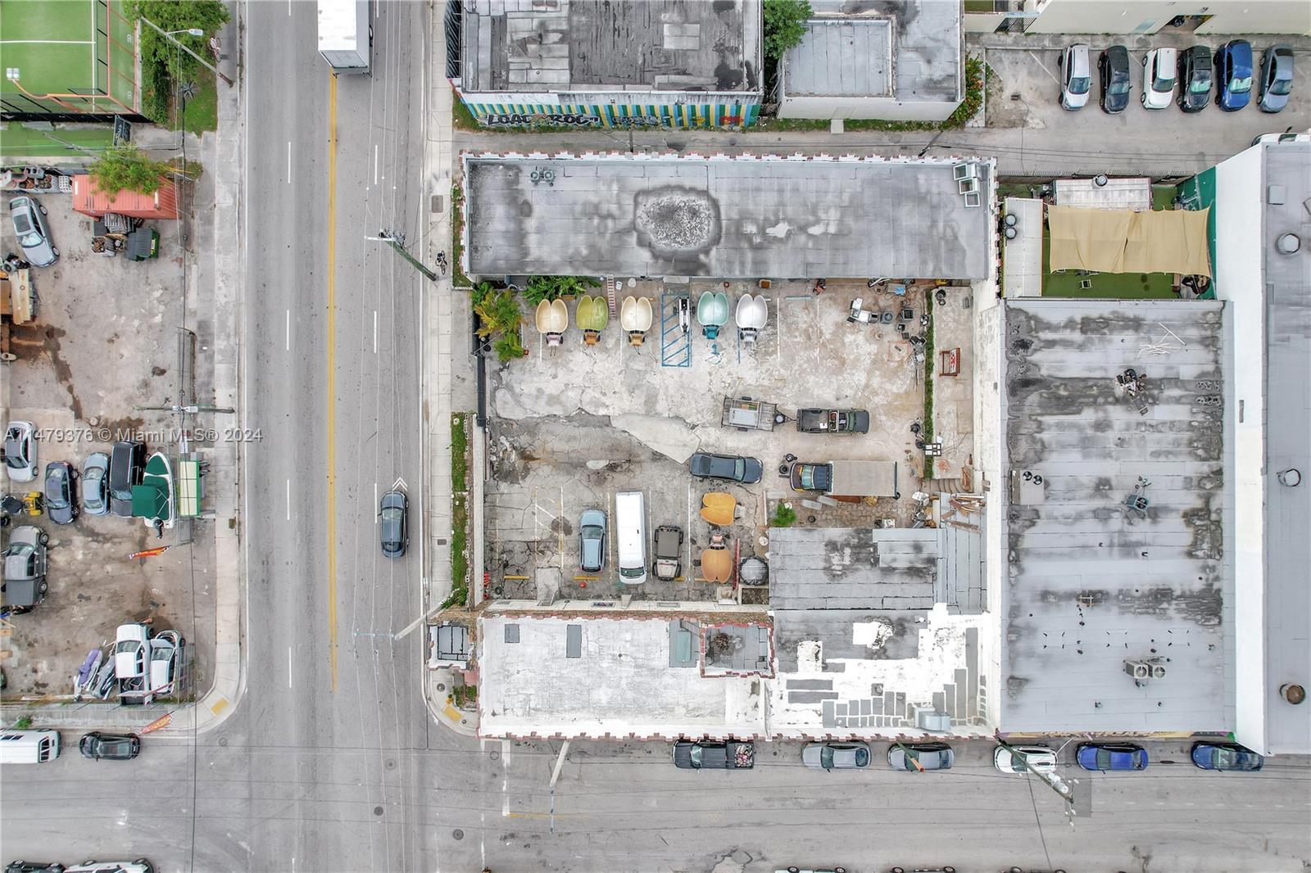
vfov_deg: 57.2
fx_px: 801
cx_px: 656
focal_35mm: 22
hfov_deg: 78.6
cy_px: 436
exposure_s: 1/725
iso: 110
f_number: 2.8
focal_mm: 8.38
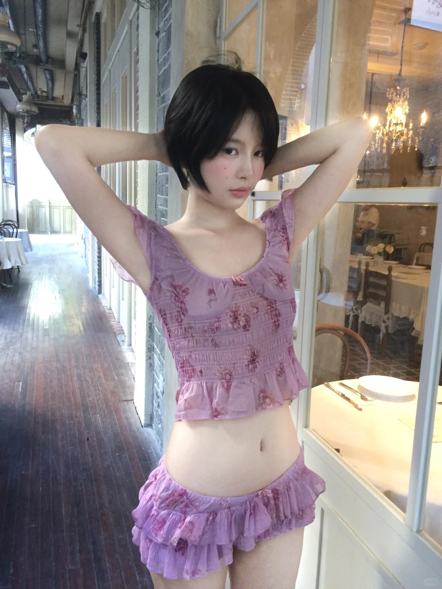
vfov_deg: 61.7
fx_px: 494
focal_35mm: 29
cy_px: 294
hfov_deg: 48.2
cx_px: 221
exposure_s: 1/30
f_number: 2.2
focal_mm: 4.15
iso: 125
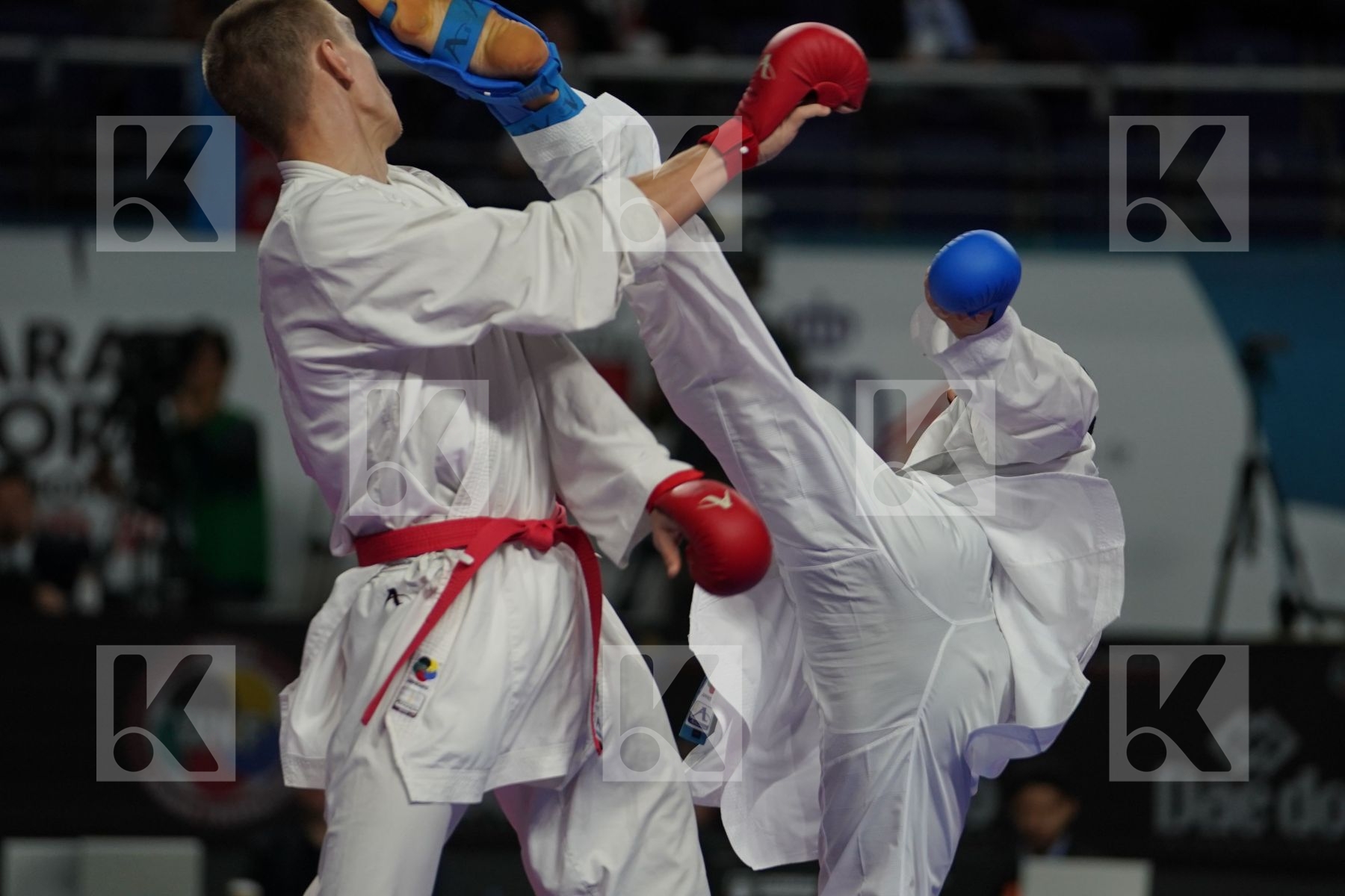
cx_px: 672
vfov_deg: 5.1
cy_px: 448
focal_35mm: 271
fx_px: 10124
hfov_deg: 7.6
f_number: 2.8
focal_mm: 181
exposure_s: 1/1000
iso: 800
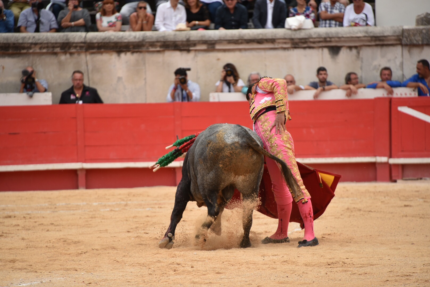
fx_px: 2998
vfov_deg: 5.5
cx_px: 216
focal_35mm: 251
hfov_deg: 8.2
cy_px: 143
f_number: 5.6
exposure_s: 1/640
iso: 900
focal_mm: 250
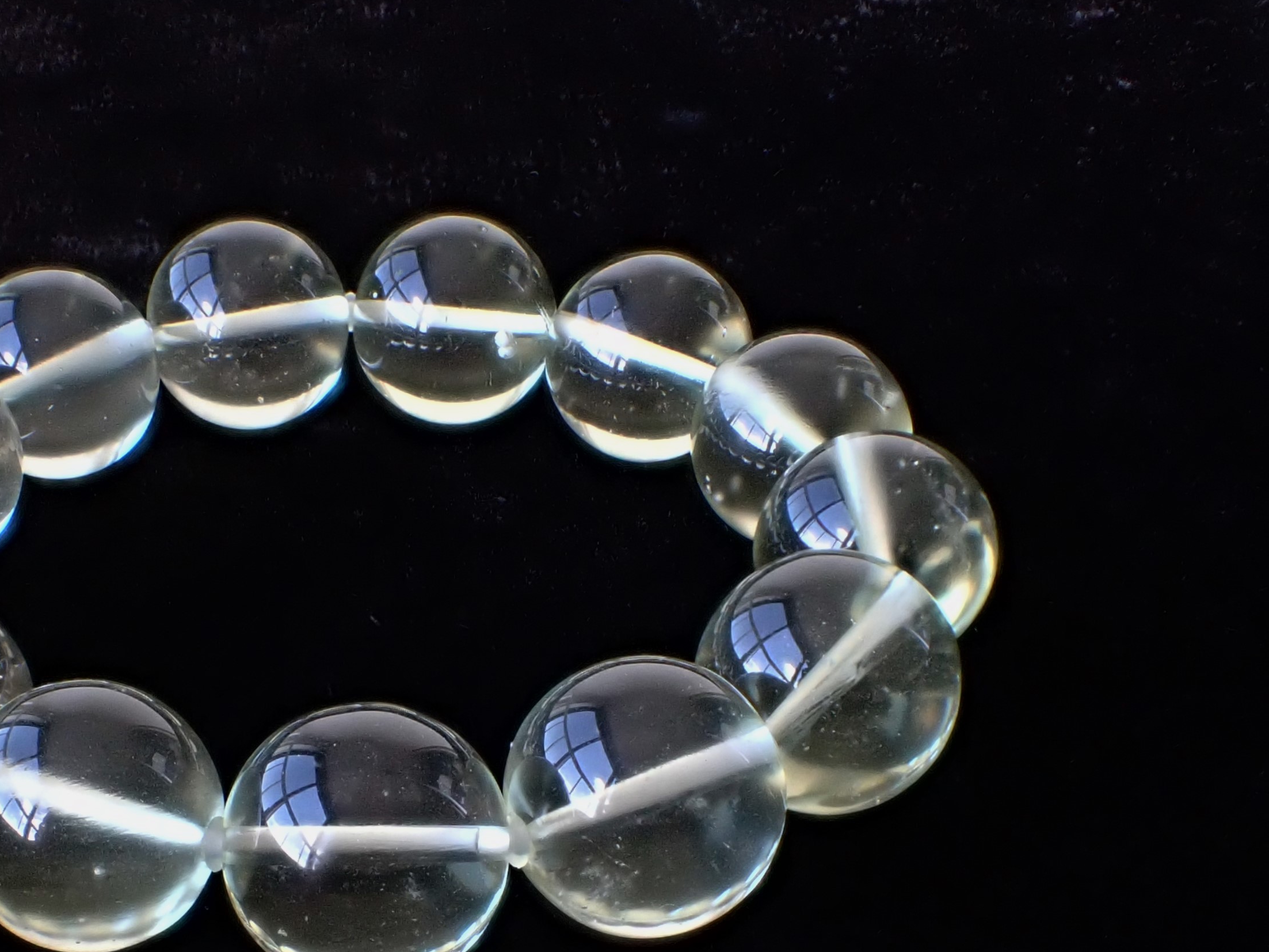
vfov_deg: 31.6
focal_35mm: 45
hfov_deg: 41.2
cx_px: 370
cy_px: 708
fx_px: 1650
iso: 500
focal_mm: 5.4
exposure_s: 1/125
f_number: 3.2
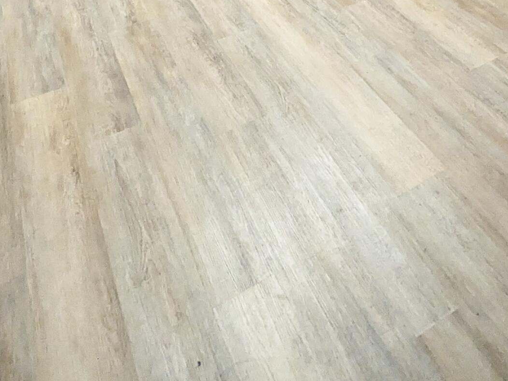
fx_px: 587
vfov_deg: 27.6
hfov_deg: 46.5
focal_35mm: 40
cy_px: -156
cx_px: 307
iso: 345
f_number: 2.2
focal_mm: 1.83
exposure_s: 1/30
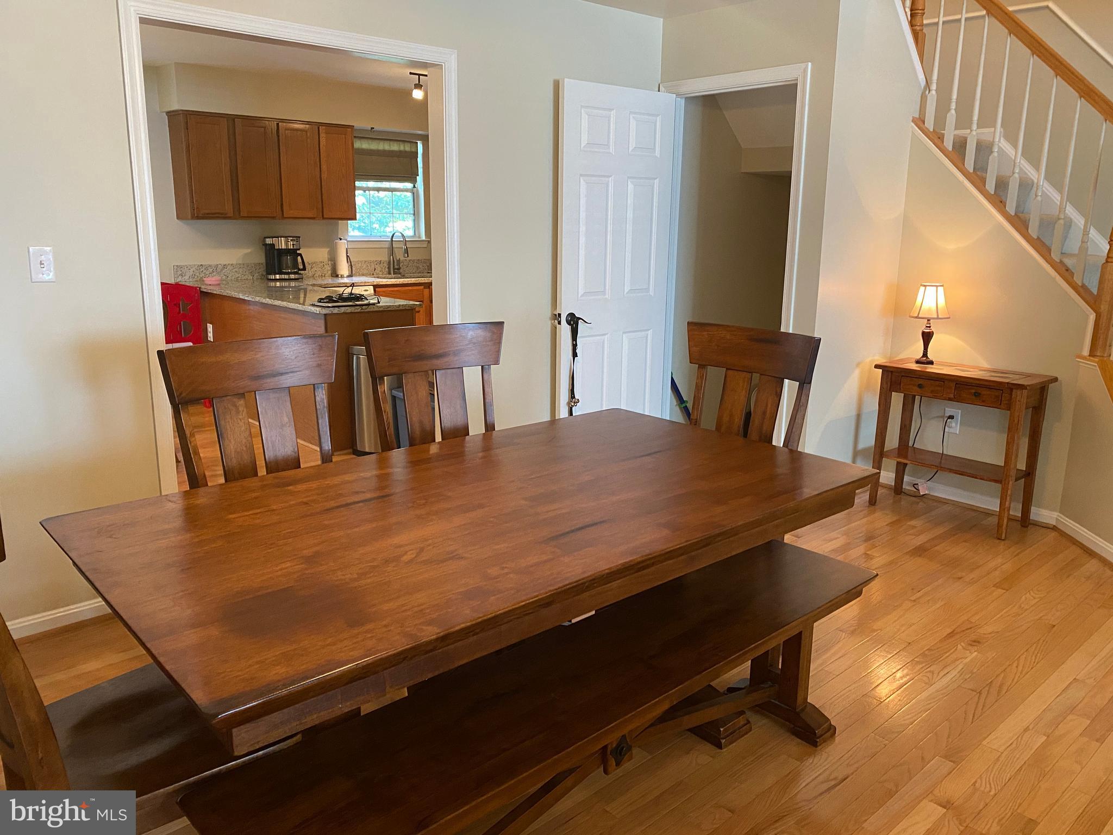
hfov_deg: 67.3
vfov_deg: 53.1
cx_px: 556
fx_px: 836
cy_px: 418
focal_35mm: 26
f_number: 1.8
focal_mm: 4.25
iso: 400
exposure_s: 1/60
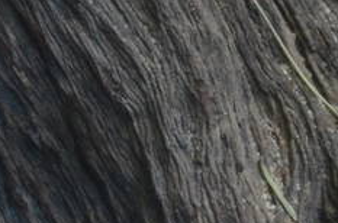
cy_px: 210
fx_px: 4054
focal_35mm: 433
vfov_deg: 3.2
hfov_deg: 4.7
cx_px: -355
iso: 1100
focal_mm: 42
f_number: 5.3
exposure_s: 1/30
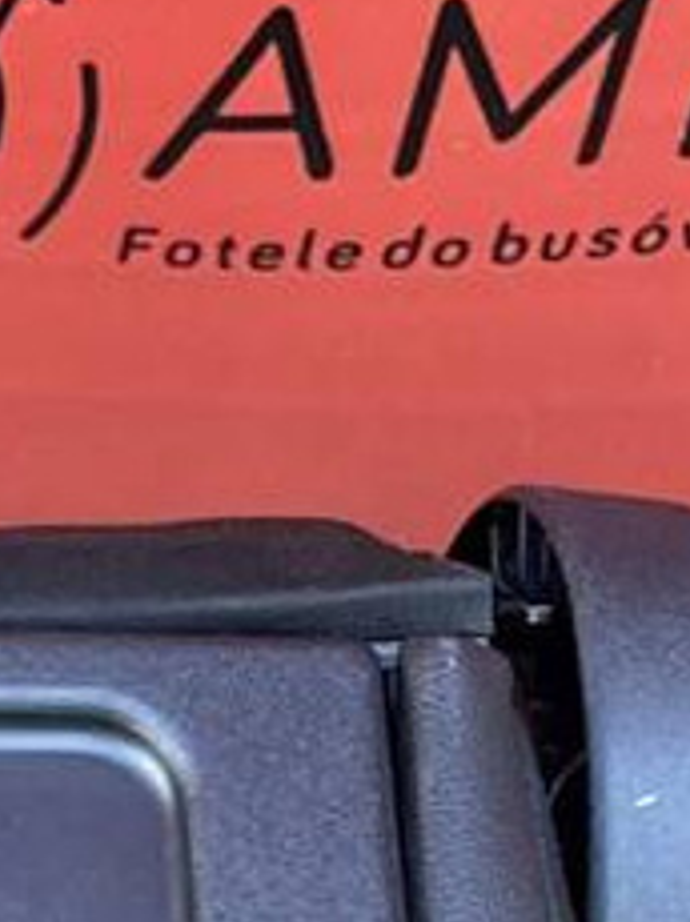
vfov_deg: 9.8
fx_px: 4819
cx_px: -706
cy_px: 2123
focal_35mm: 181
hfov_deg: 7.8
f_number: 1.6
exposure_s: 1/117
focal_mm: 5.1
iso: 125
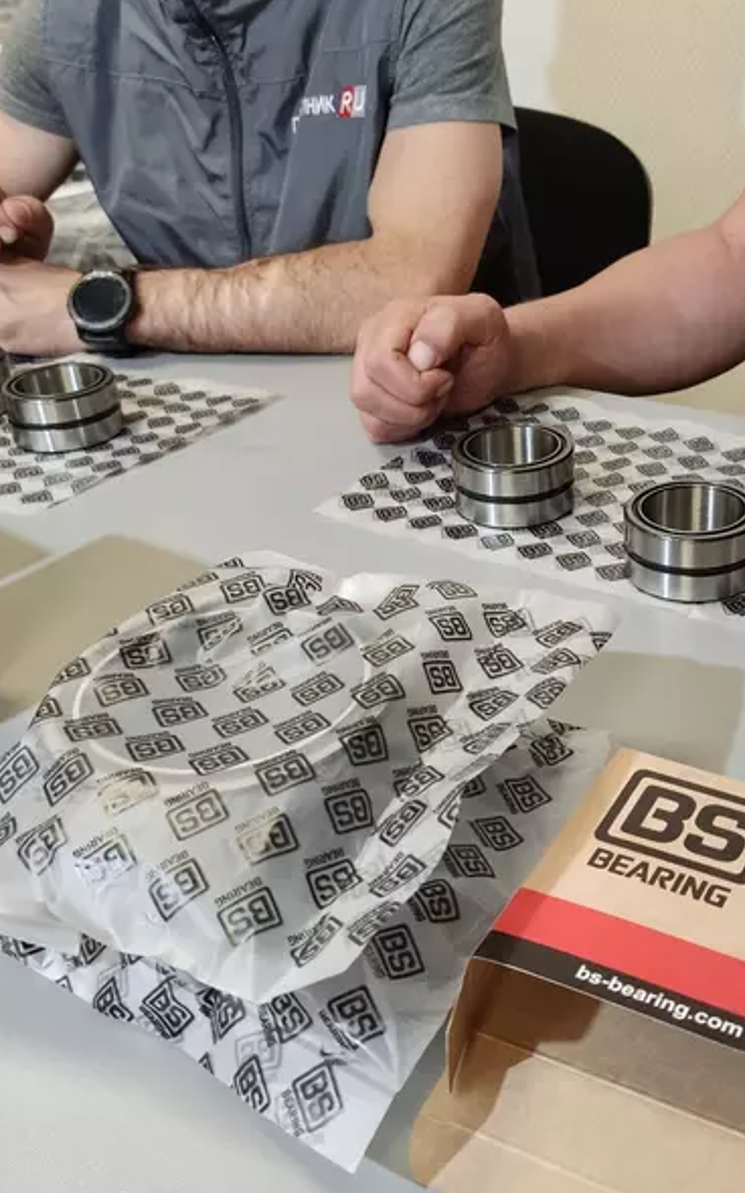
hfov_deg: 34.7
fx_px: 1170
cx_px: 543
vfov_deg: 54.0
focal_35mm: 36
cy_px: 595
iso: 343
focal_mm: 4.71
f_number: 1.79
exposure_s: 1/50
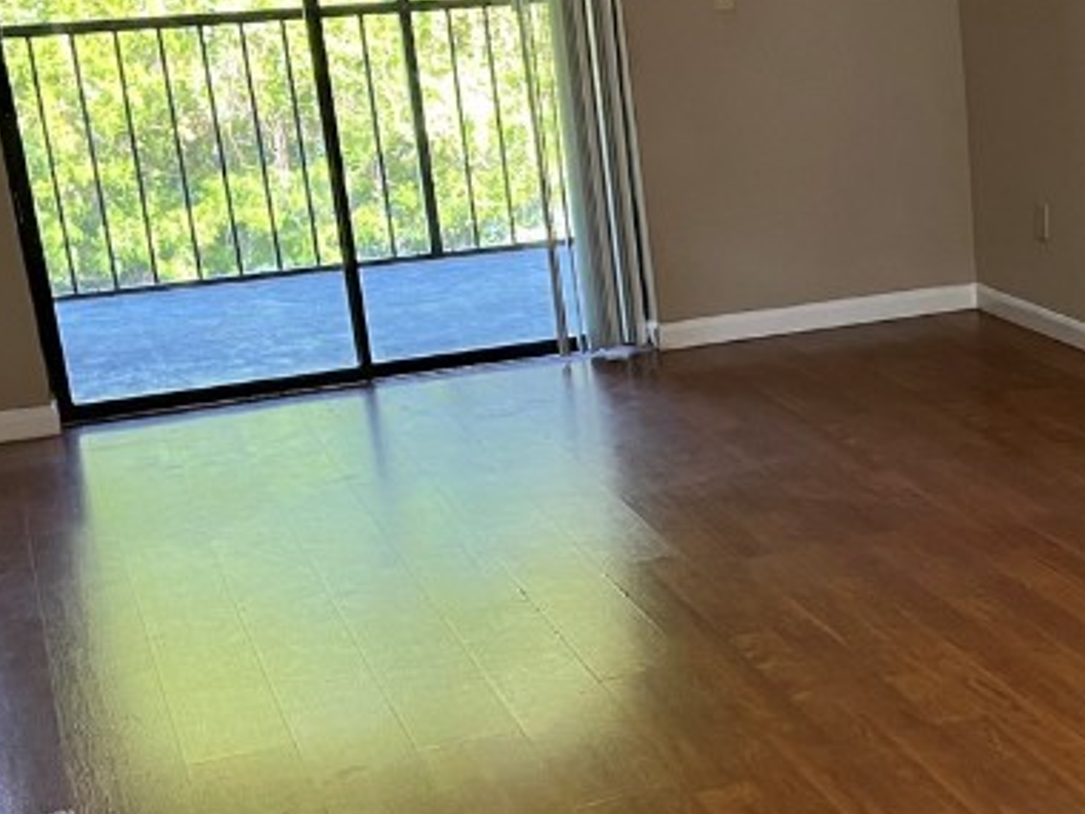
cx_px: 1102
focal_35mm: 70
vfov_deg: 21.0
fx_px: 2194
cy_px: 508
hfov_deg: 26.2
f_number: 1.6
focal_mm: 5.1
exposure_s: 1/60
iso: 125
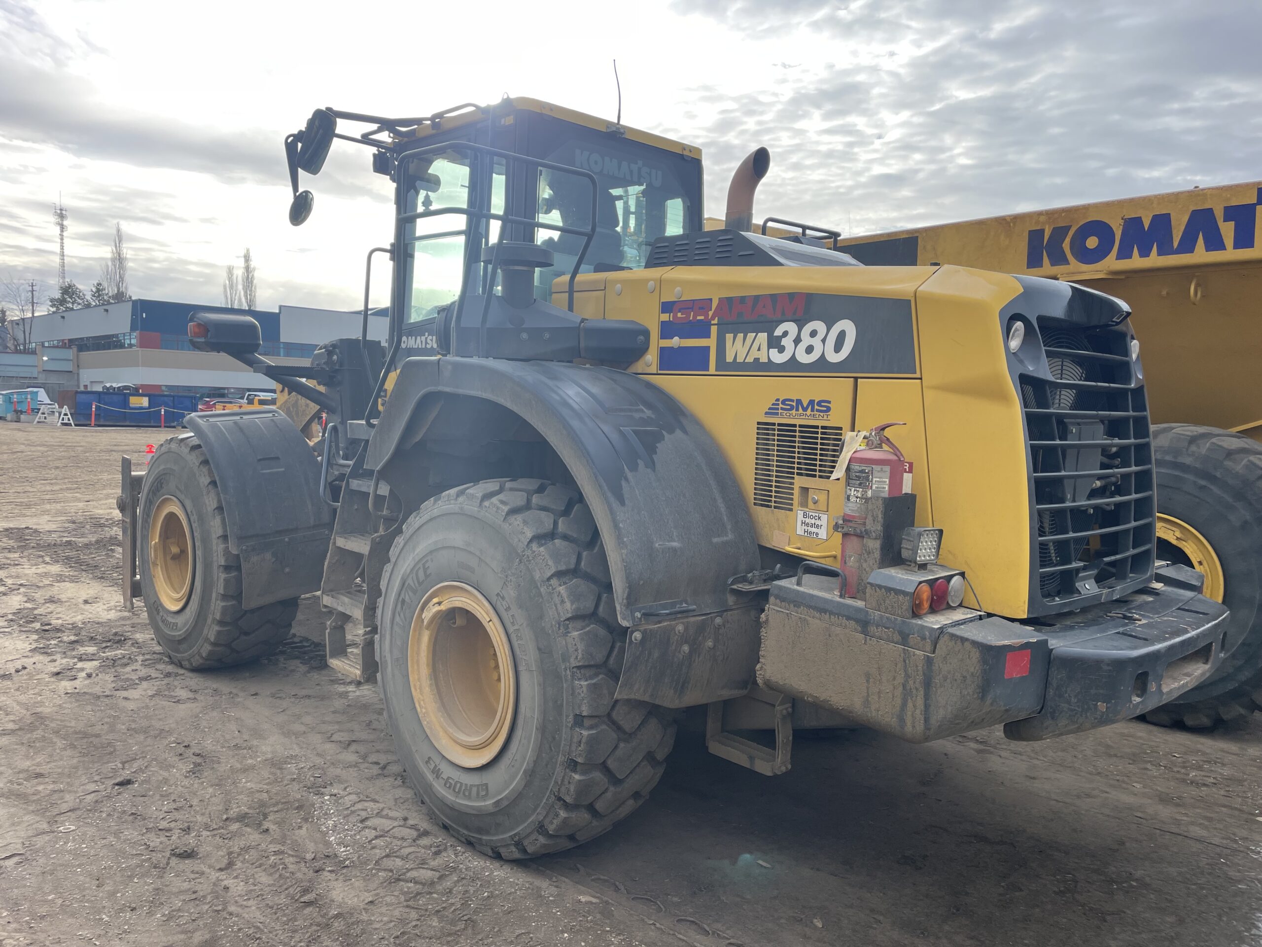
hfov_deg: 67.3
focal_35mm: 26
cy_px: 474
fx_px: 948
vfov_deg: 53.1
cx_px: 631
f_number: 1.6
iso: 32
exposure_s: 1/1033
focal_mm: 4.2
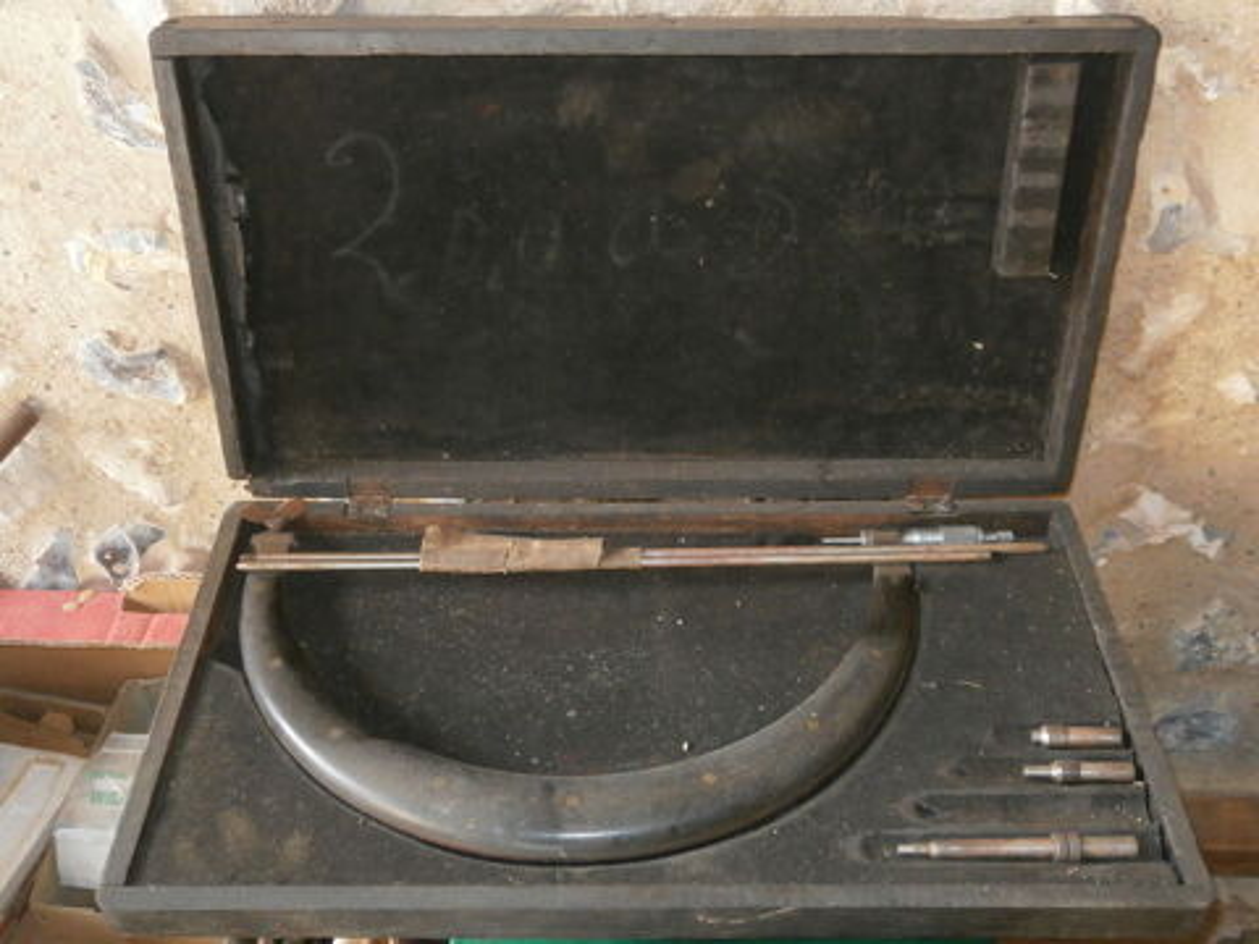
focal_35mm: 36
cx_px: 630
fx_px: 1309
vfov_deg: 39.7
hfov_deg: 51.4
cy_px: 472
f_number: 3.1
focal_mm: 6.4
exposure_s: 1/40
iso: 200
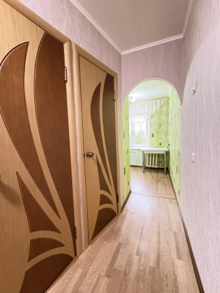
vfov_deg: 102.1
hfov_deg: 85.7
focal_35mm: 14
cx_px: 110
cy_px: 146
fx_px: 119
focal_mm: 2.22
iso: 800
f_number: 2.2
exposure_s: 1/50
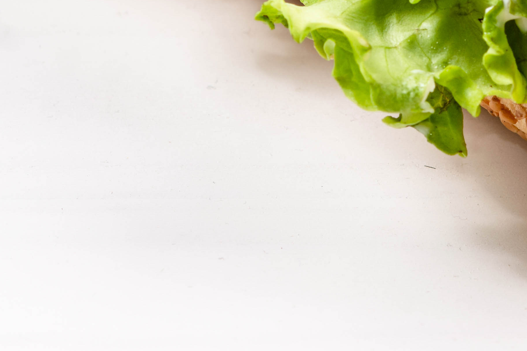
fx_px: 4347
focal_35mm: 297
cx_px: 433
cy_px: -134
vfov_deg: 4.6
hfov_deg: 6.9
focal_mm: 60
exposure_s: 1/250
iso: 100
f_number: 8
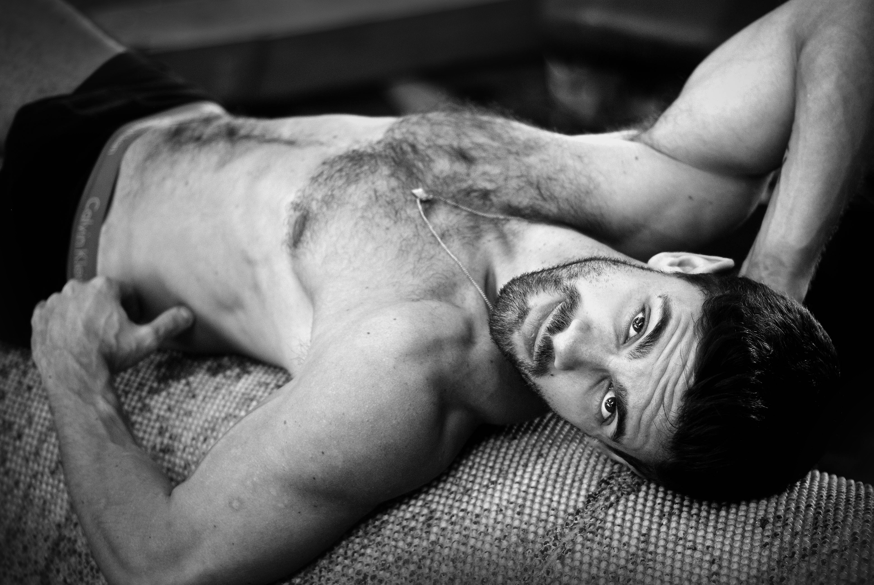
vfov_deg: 18.2
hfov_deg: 27.0
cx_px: 437
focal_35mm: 75
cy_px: 292
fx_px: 1823
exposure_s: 1/250
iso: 160
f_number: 2
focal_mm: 50
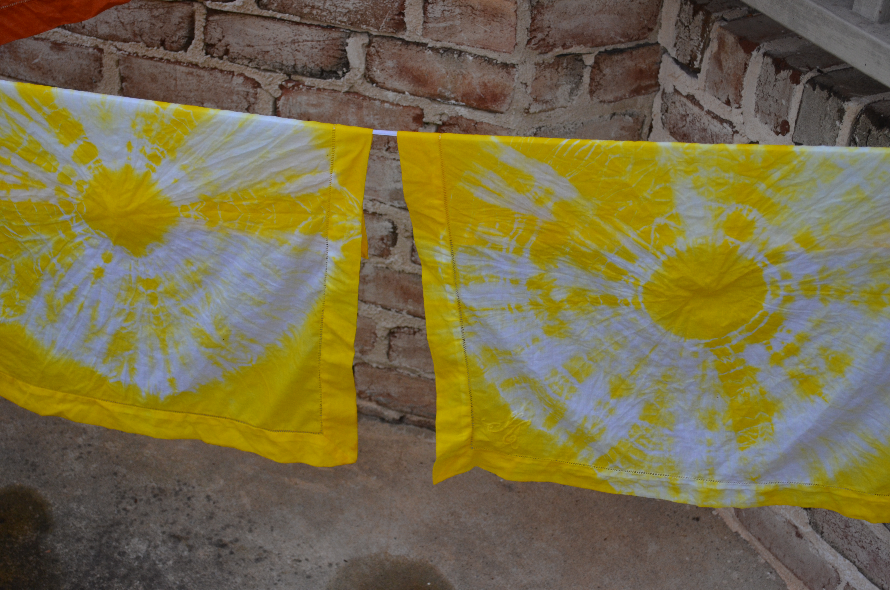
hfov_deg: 35.1
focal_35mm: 57
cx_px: 445
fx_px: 1406
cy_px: 295
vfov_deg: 23.7
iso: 560
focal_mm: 38
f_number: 5
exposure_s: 1/60
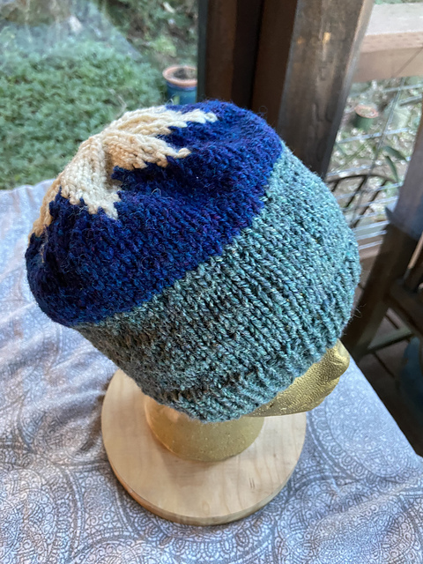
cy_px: 282
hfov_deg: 53.1
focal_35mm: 26
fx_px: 424
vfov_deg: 67.3
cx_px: 212
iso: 500
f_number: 1.8
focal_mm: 4.25
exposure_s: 1/30
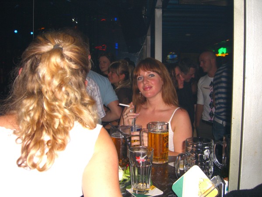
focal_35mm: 38
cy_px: 98
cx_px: 131
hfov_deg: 49.0
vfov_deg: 37.7
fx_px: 288
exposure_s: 1/60
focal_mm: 7.9
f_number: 2.8
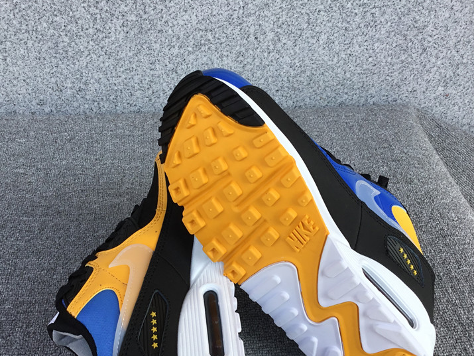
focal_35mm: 39
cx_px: 219
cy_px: 220
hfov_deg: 47.8
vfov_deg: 36.7
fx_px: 534
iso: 25
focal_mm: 3.3
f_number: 2.4
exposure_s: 1/316
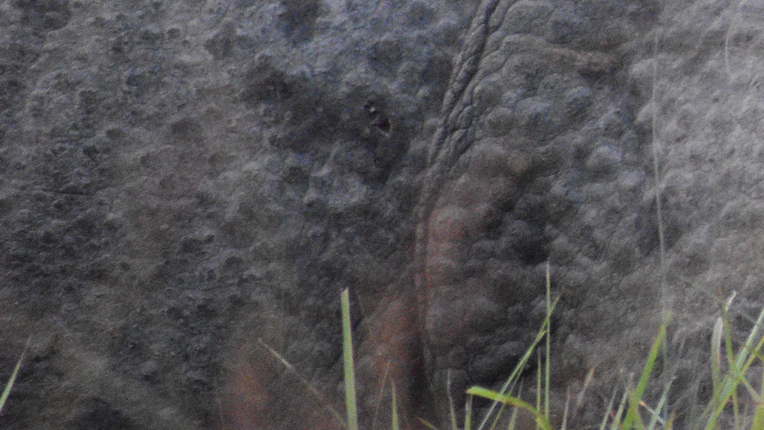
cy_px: -41
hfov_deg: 1.2
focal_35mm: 1736
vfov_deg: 0.7
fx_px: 35165
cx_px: 1354
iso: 3600
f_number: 6.3
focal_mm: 300
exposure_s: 1/500
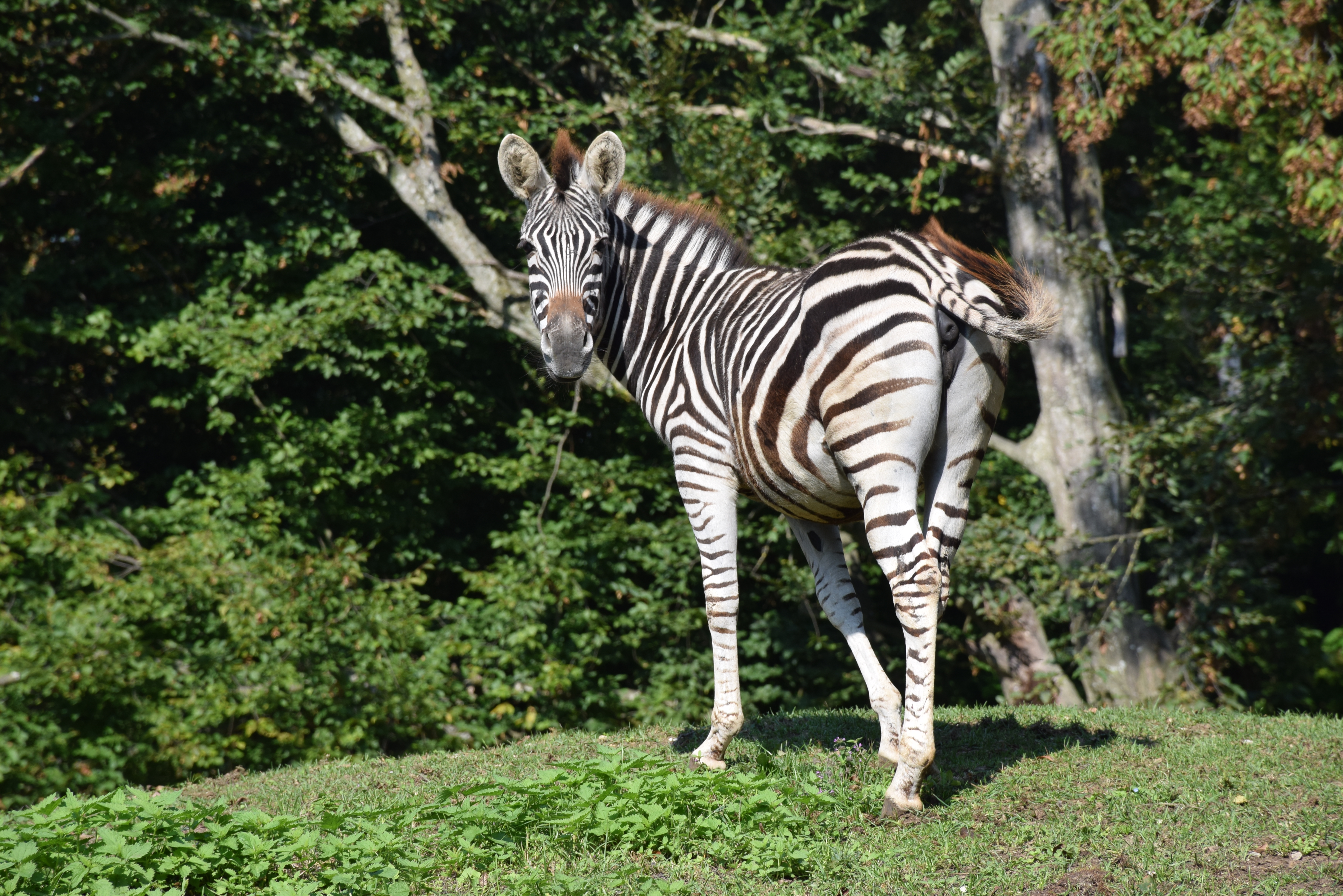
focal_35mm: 183
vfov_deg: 7.5
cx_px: 672
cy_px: 448
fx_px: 6828
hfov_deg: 11.2
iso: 200
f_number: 9
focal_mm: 122
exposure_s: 1/320
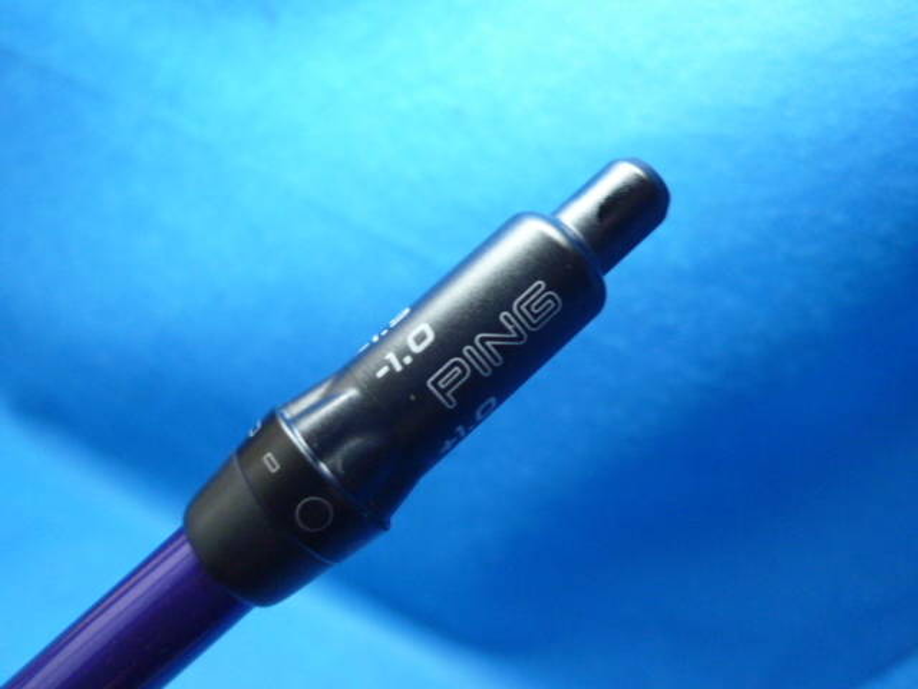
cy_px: 344
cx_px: 459
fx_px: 663
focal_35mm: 25
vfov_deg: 54.9
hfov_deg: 69.4
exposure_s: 1/25
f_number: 2.8
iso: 400
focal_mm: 4.5
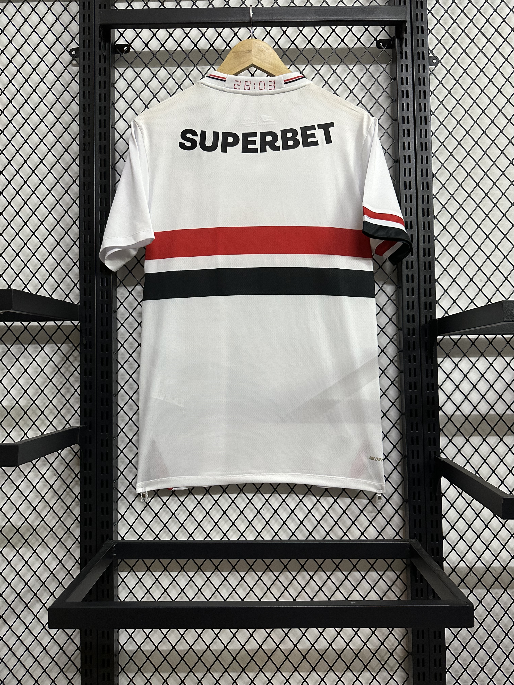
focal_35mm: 24
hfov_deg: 56.8
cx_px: 257
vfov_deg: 71.6
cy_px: 342
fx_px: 475
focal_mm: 6.86
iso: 400
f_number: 1.78
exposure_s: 1/50
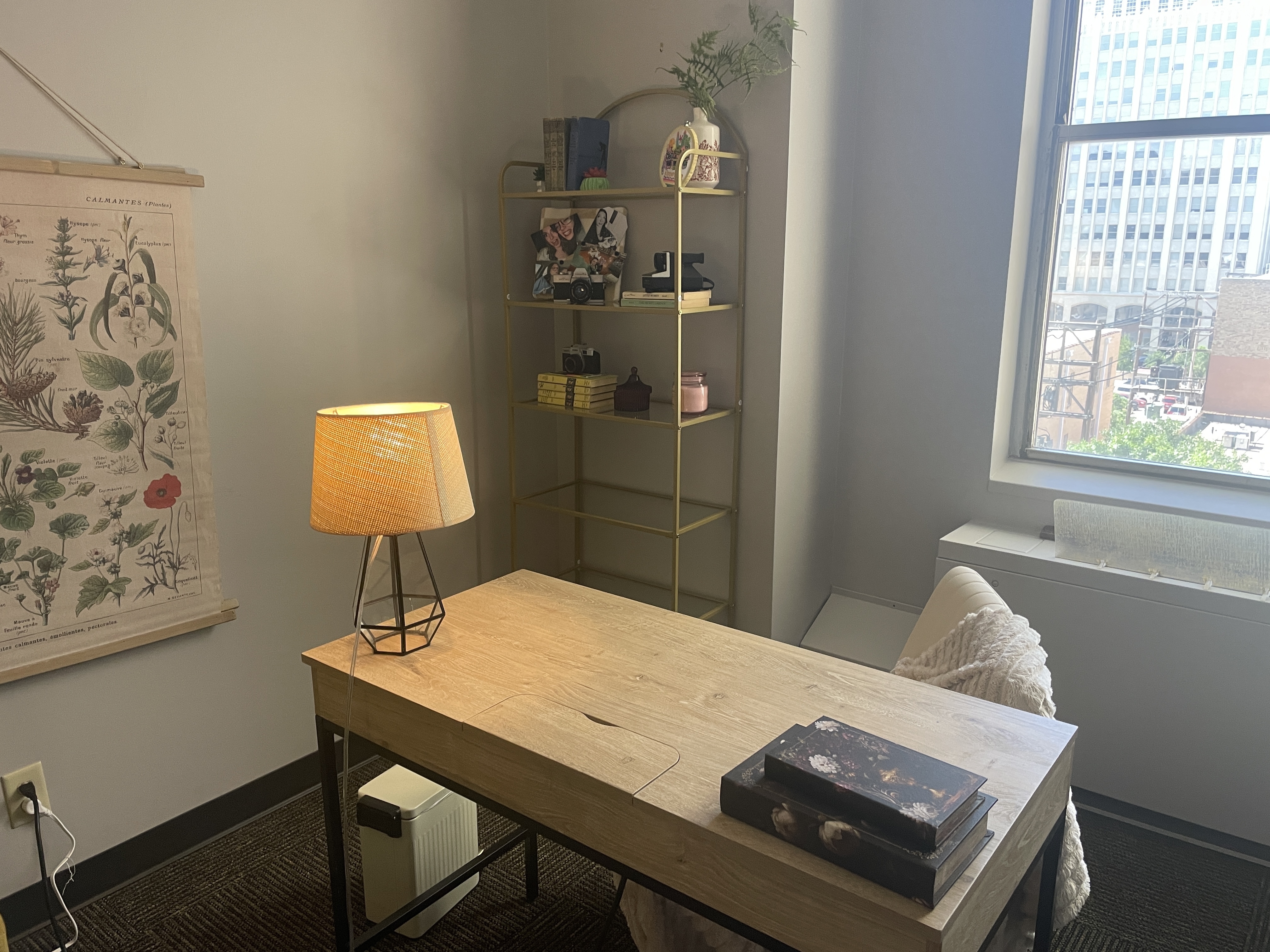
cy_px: 476
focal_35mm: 26
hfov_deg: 67.3
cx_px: 635
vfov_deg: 53.1
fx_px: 954
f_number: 1.6
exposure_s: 1/60
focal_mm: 4.2
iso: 160
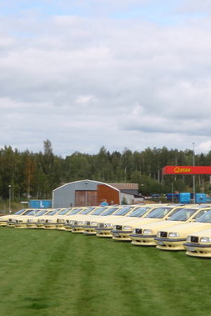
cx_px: 249
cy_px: 190
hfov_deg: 15.4
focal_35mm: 86
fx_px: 755
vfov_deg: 23.6
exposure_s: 1/125
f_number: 6.3
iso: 64
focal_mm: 8.89
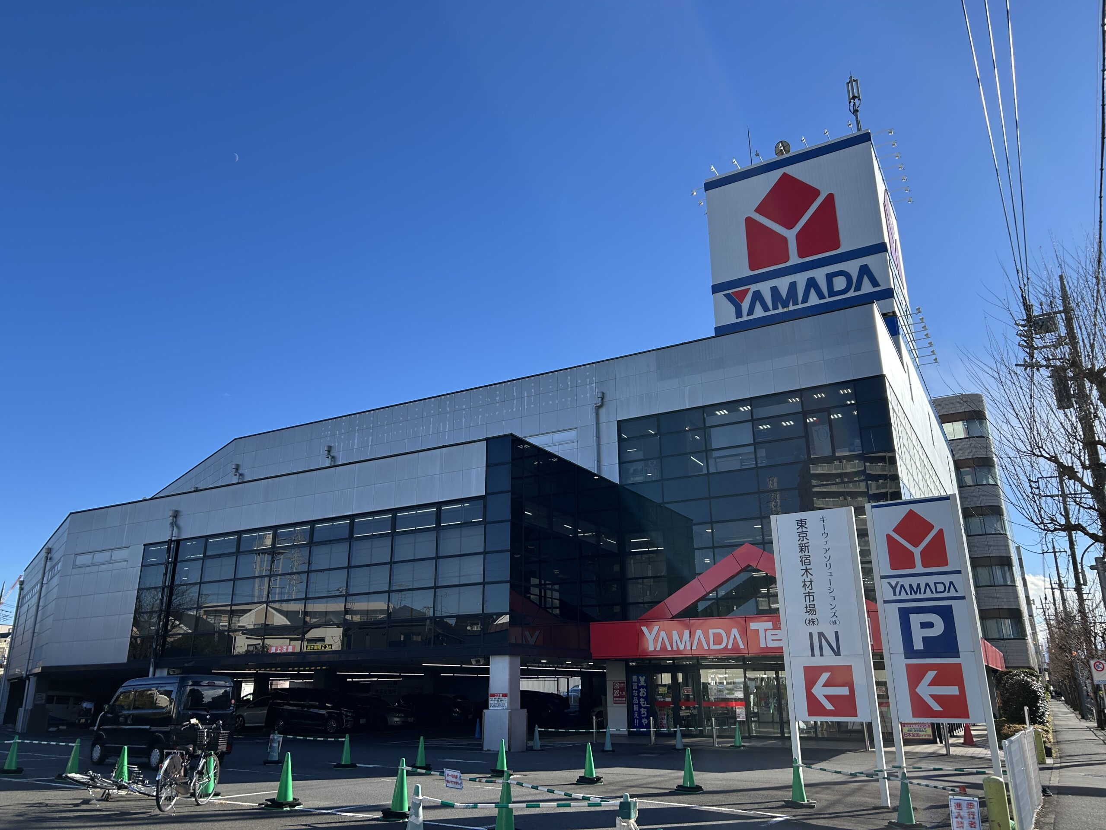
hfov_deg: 67.3
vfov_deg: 53.1
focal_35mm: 26
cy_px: 415
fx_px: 831
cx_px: 553
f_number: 1.5
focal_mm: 5.7
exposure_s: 1/3077
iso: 50
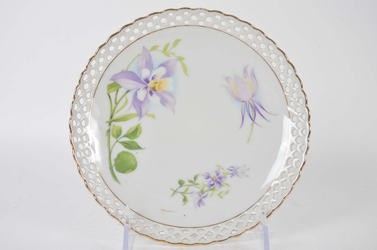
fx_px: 549
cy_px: 125
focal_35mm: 52
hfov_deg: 37.9
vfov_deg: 25.7
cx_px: 188
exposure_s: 1/80
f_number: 5.6
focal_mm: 35
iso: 100
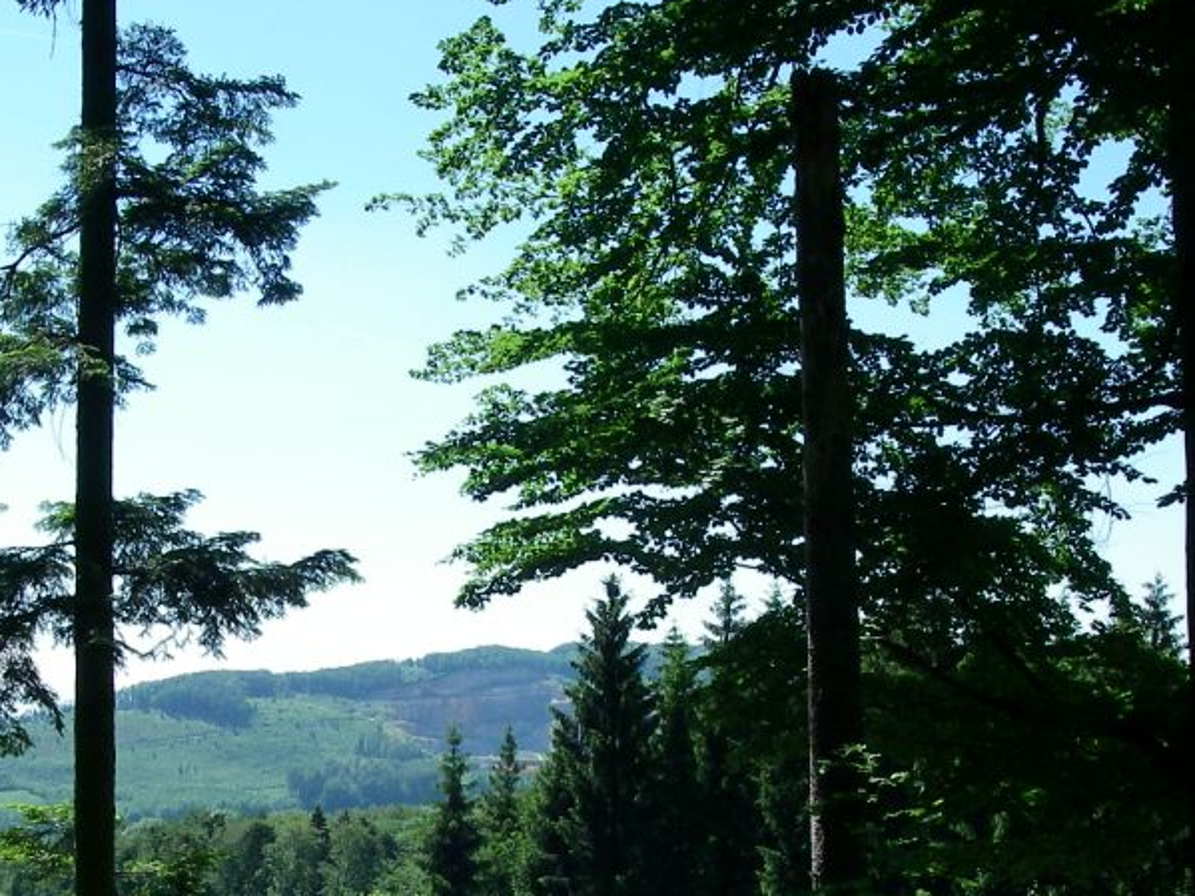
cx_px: 403
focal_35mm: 65
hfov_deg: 29.6
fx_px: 2243
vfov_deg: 22.2
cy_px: 736
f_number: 6.6
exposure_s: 1/160
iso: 64
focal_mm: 6.3
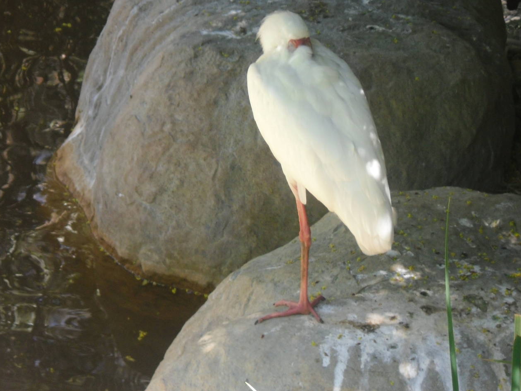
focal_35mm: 137
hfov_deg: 14.4
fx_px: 2062
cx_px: 291
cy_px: 145
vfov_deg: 10.8
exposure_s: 1/50
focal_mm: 19.6
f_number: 5.9
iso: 200
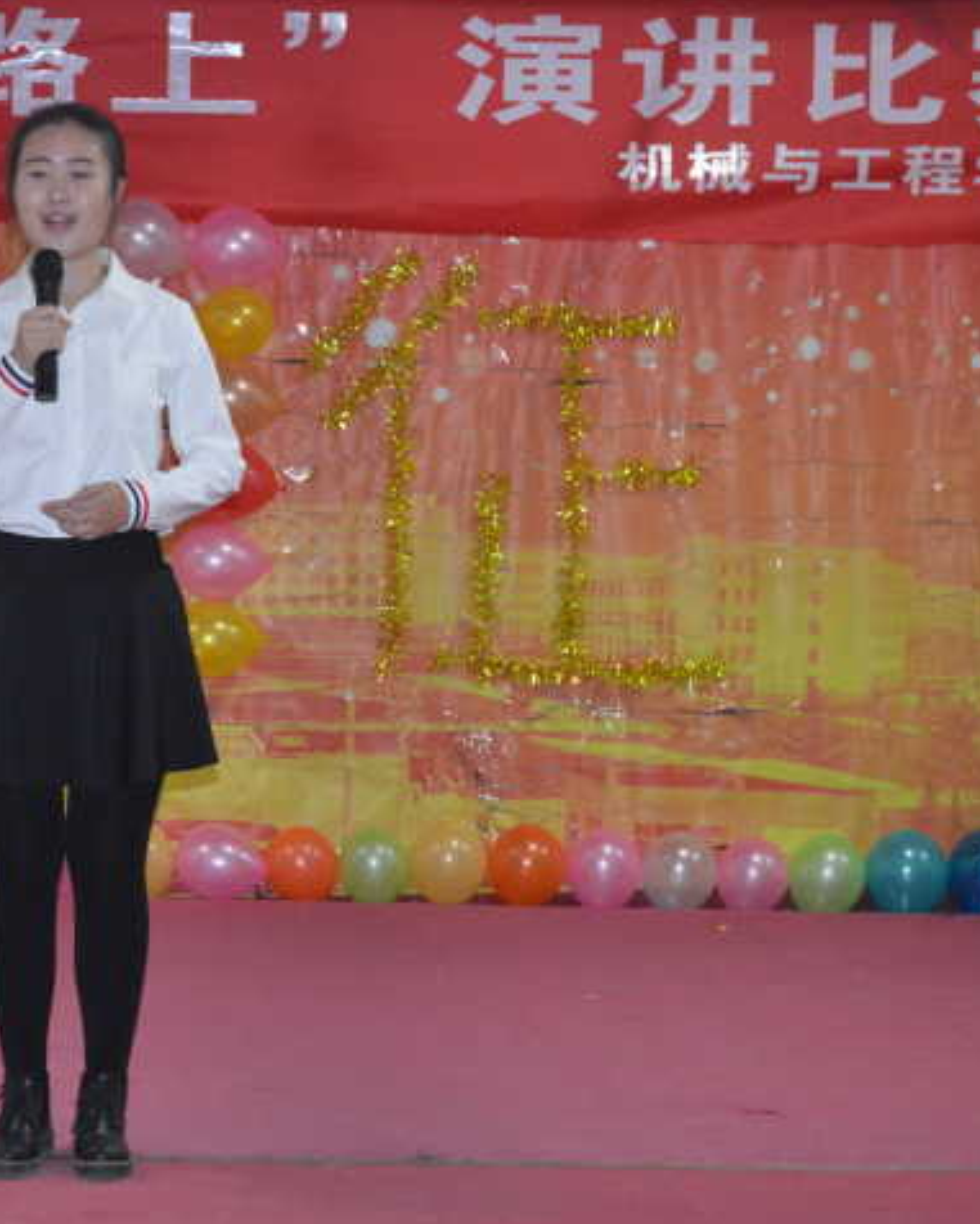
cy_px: 613
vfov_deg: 20.0
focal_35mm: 96
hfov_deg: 15.9
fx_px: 3469
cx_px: 129
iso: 3200
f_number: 5.3
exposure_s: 1/60
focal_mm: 45
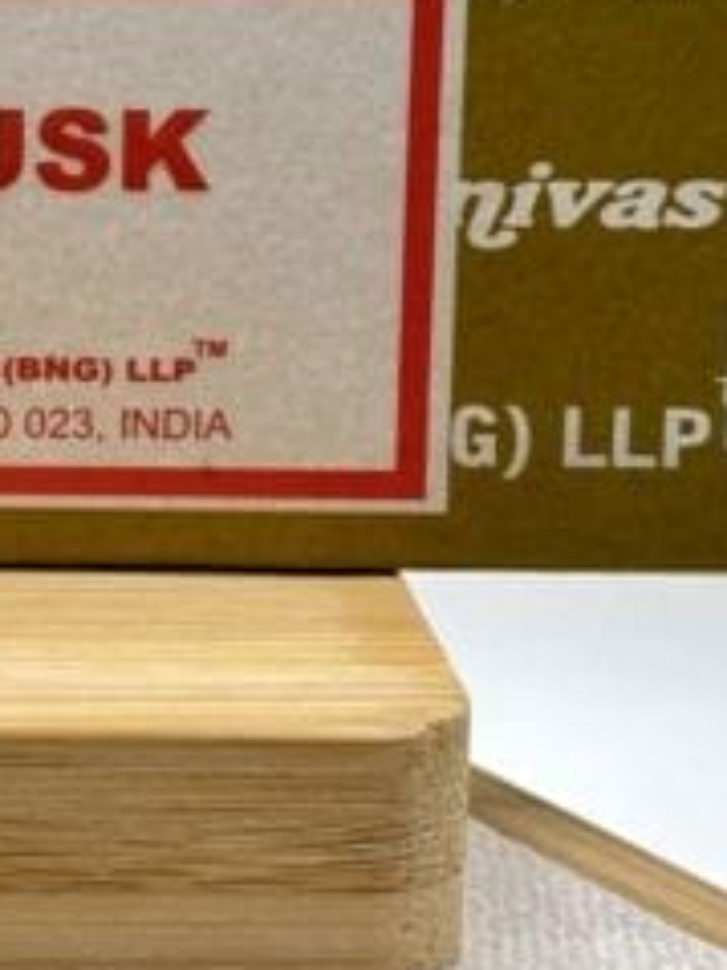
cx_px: -268
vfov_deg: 13.6
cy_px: 355
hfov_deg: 10.0
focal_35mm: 145
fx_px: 4064
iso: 32
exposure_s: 1/100
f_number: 1.6
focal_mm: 5.96
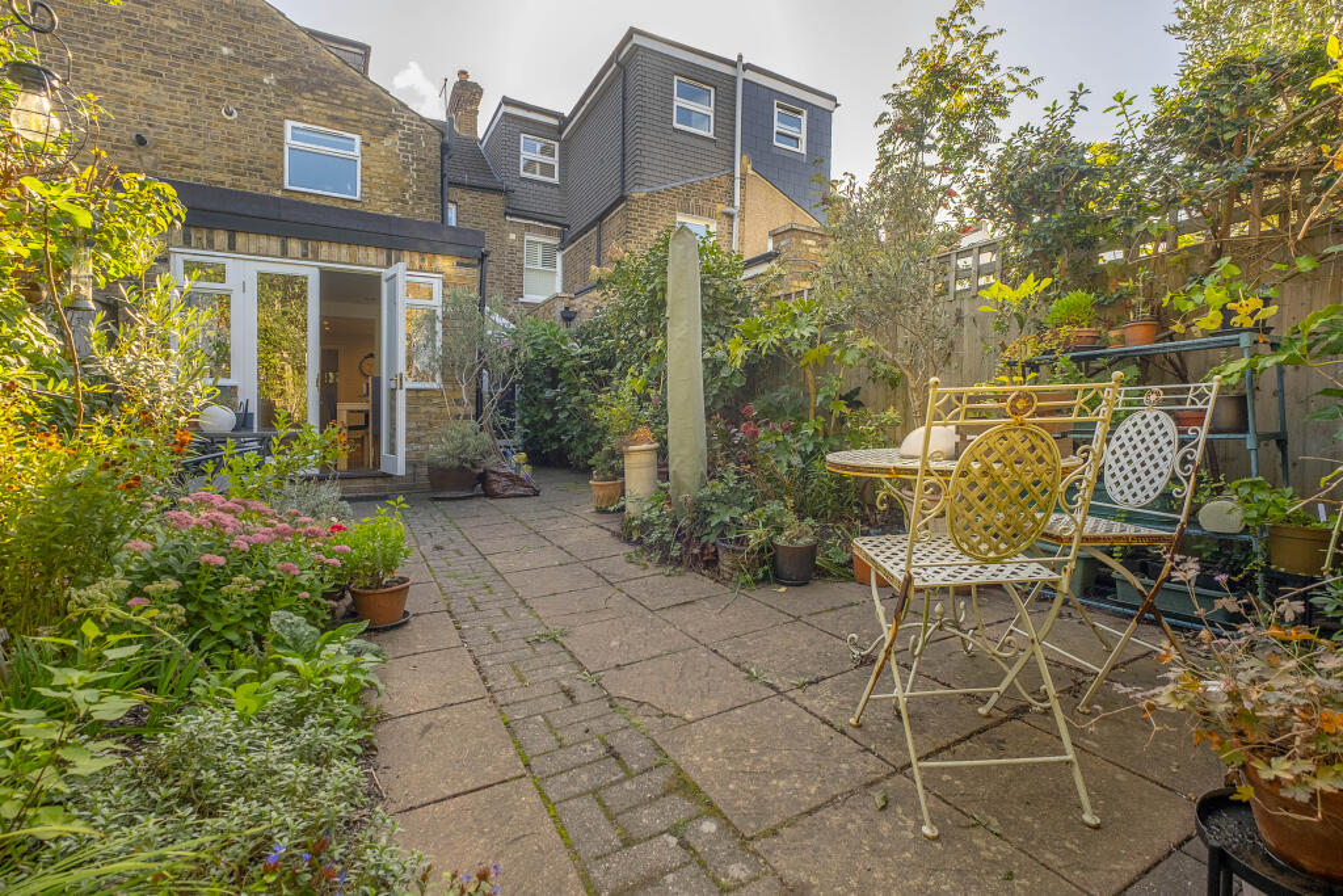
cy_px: 448
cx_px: 672
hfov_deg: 100.4
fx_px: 560
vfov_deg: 77.3
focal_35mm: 15
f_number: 5.6
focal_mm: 10
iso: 320
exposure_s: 1/200
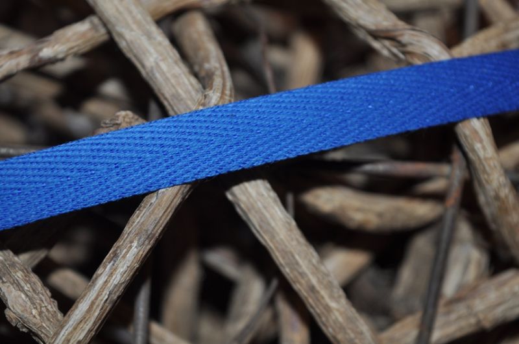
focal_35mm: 78
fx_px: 1123
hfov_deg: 26.0
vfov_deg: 17.4
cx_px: 260
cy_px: 172
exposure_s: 1/60
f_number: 5.6
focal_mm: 52
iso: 200
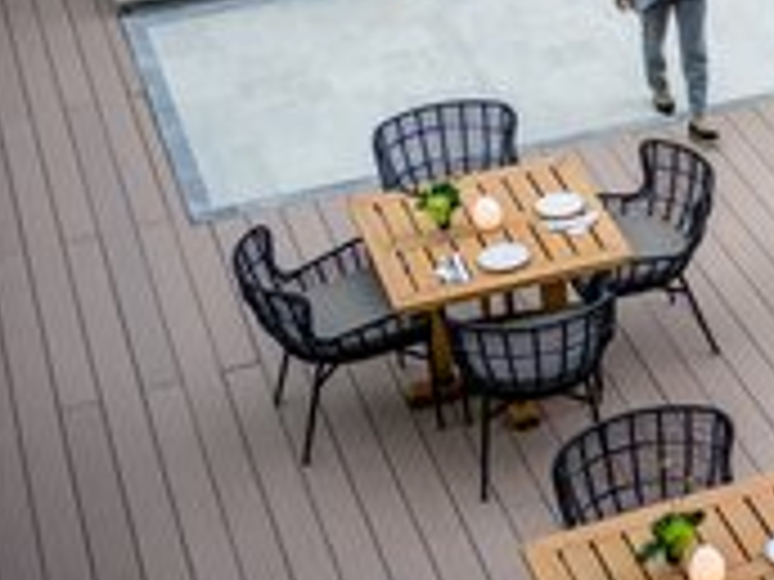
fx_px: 4427
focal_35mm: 198
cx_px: 1053
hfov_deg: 9.8
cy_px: -13
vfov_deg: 7.5
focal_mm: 45
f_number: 3.5
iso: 400
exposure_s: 1/320
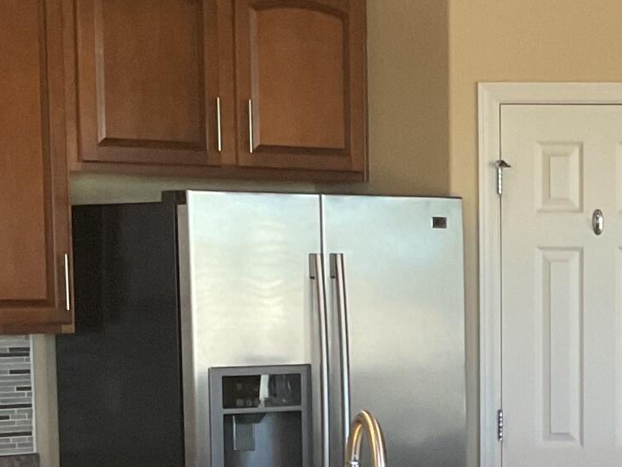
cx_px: 729
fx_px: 2121
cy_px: 477
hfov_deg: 16.1
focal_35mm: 118
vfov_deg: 12.4
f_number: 1.8
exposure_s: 1/60
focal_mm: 3
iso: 80
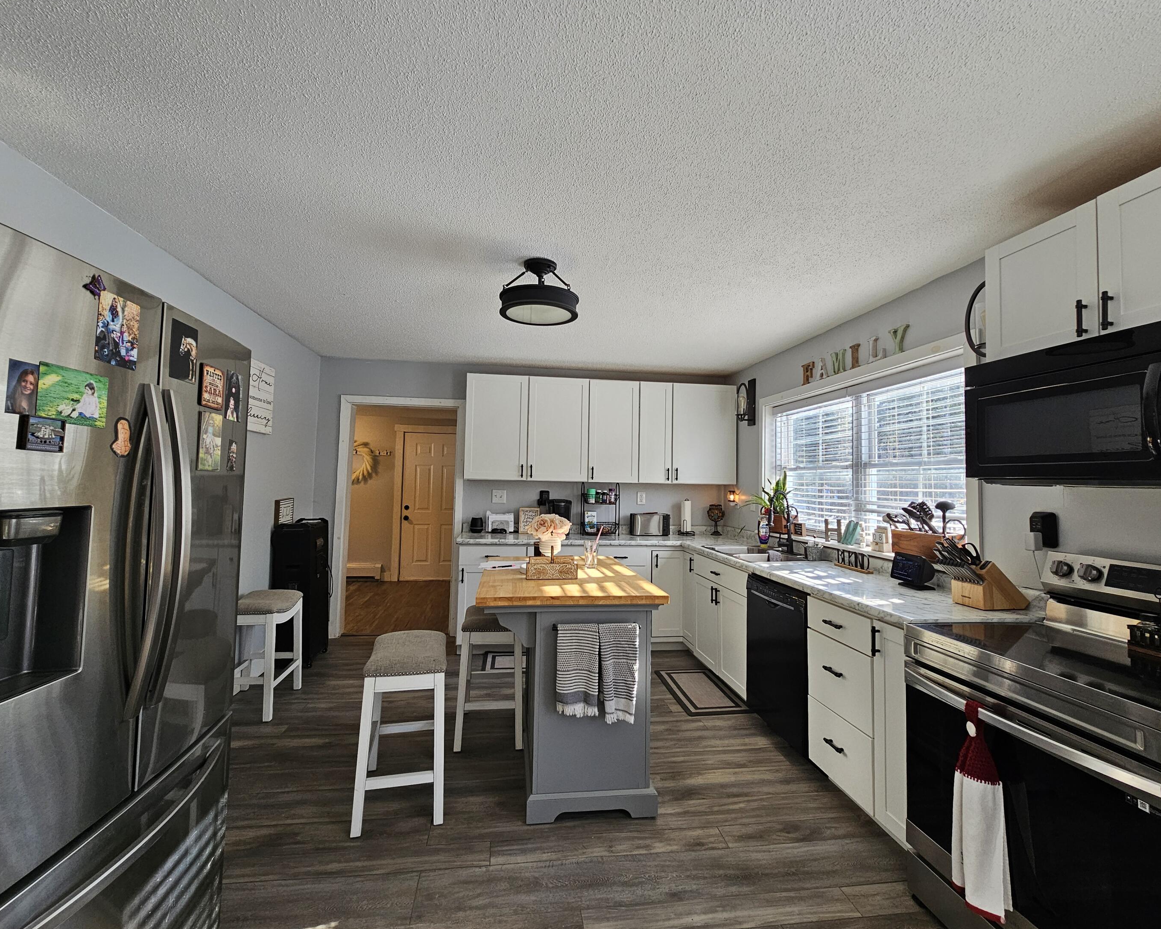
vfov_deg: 88.0
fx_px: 481
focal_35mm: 14
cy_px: 454
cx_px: 569
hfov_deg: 100.7
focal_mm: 2.2
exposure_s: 1/77
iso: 80
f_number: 2.2
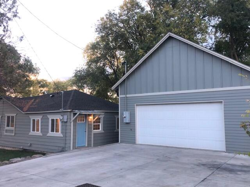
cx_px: 125
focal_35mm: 28
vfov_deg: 49.7
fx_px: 202
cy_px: 94
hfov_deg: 63.4
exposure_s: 1/5405
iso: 25
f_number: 1.8
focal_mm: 4
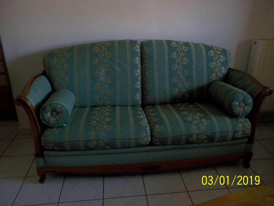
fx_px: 230
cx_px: 137
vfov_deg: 48.3
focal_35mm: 29
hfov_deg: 61.6
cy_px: 103
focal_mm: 4.1
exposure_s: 1/30
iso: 160
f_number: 3.3
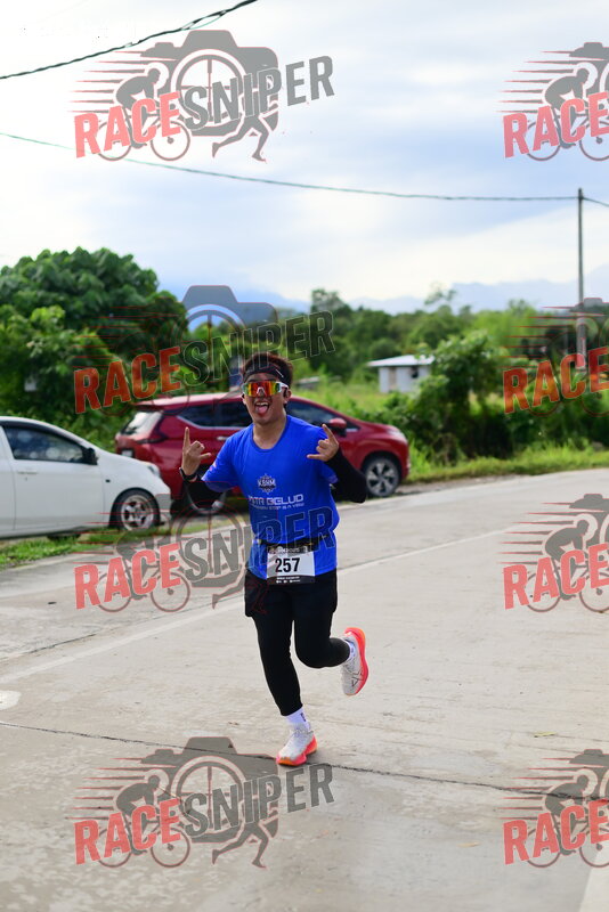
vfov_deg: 39.6
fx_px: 1268
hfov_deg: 27.0
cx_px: 304
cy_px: 456
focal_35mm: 50
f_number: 2
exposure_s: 1/3200
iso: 100
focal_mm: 50
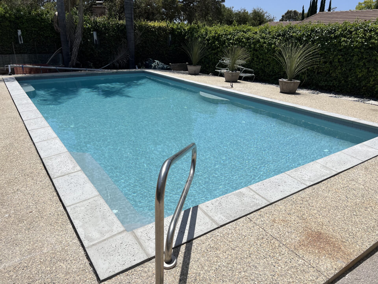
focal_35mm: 26
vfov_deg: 53.1
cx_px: 189
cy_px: 142
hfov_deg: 67.3
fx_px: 284
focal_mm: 5.7
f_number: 1.5
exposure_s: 1/8696
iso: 50
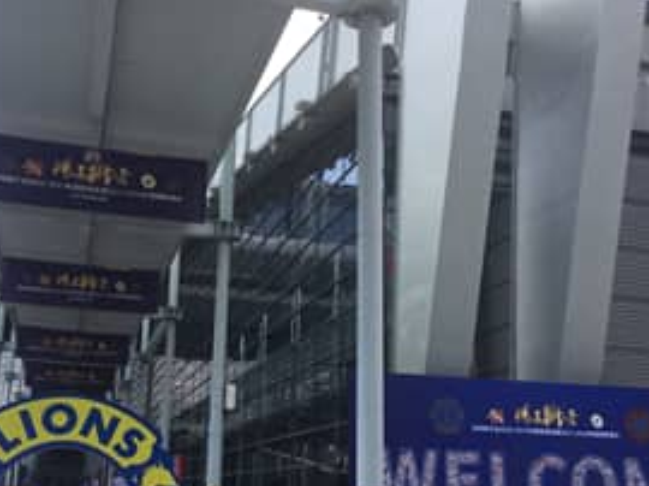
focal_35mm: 43
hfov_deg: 43.6
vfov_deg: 33.3
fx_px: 805
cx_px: 252
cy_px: 318
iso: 32
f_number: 2.2
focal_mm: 4.15
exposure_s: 1/573
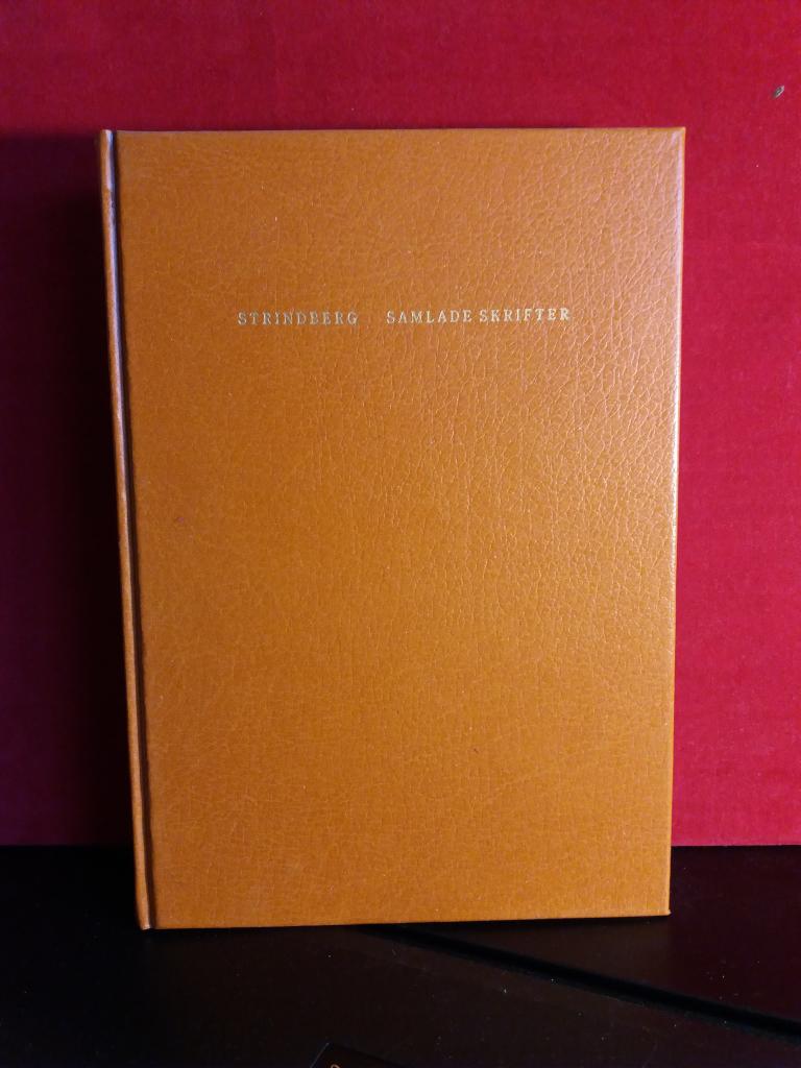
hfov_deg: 49.7
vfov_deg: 63.4
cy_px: 534
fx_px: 864
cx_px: 400
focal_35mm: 28
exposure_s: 1/33
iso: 200
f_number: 1.9
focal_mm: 3.7
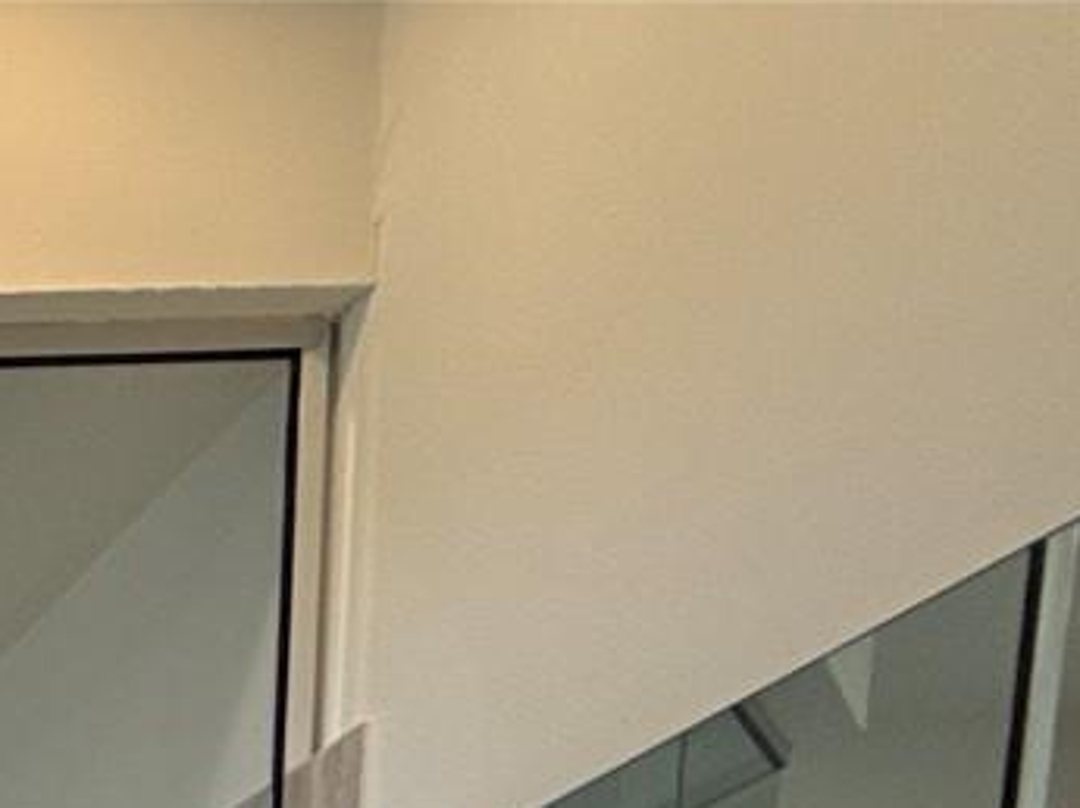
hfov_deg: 20.3
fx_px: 2026
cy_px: 1876
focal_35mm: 65
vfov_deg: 15.0
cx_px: -911
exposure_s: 1/120
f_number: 2.2
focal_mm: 2.22
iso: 125
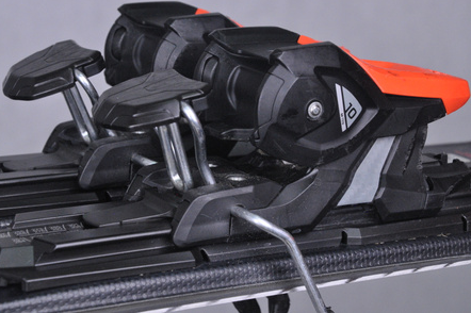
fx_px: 1497
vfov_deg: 11.9
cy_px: 155
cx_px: 236
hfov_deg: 17.9
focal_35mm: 115
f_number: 9.5
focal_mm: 75
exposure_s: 1/125
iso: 3200
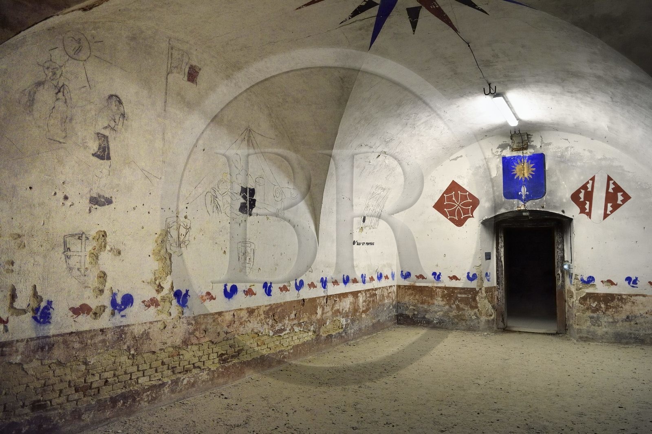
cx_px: 326
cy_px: 217
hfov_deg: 73.8
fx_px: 434
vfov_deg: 53.1
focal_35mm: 24
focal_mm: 24
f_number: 5.6
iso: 3200
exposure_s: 1/125
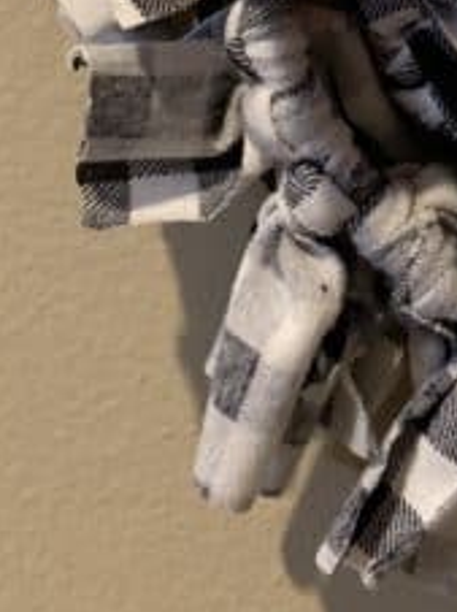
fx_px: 2081
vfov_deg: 14.3
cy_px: -552
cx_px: 660
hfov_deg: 12.0
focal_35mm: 118
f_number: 1.8
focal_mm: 4.25
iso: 400
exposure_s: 1/40
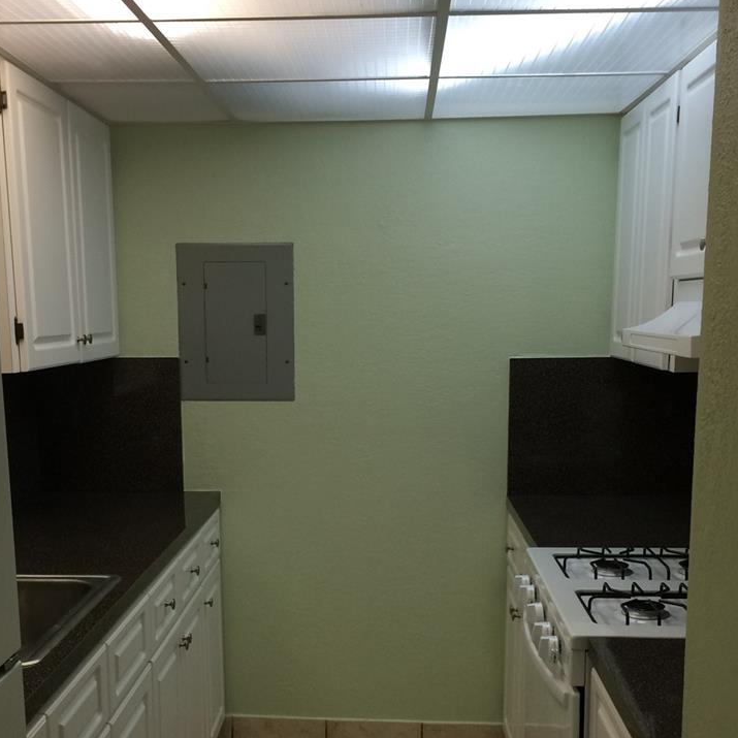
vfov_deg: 38.7
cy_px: 500
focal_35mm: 43
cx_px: 311
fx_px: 1037
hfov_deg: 39.1
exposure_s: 1/30
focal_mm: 4.15
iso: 64
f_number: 2.2
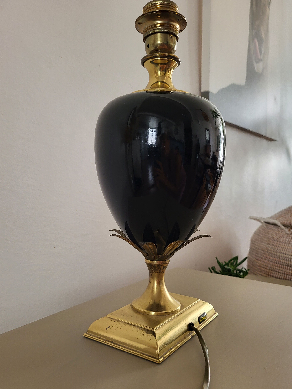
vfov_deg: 63.4
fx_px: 315
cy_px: 206
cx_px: 143
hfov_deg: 49.7
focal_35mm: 28
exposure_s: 1/100
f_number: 1.8
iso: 200
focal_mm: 5.4
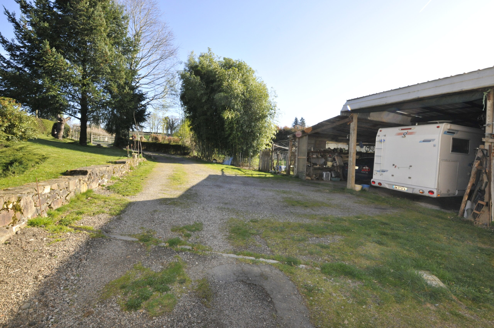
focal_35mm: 15
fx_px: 206
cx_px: 247
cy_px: 164
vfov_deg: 77.2
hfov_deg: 100.5
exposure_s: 1/320
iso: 800
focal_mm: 10
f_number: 11
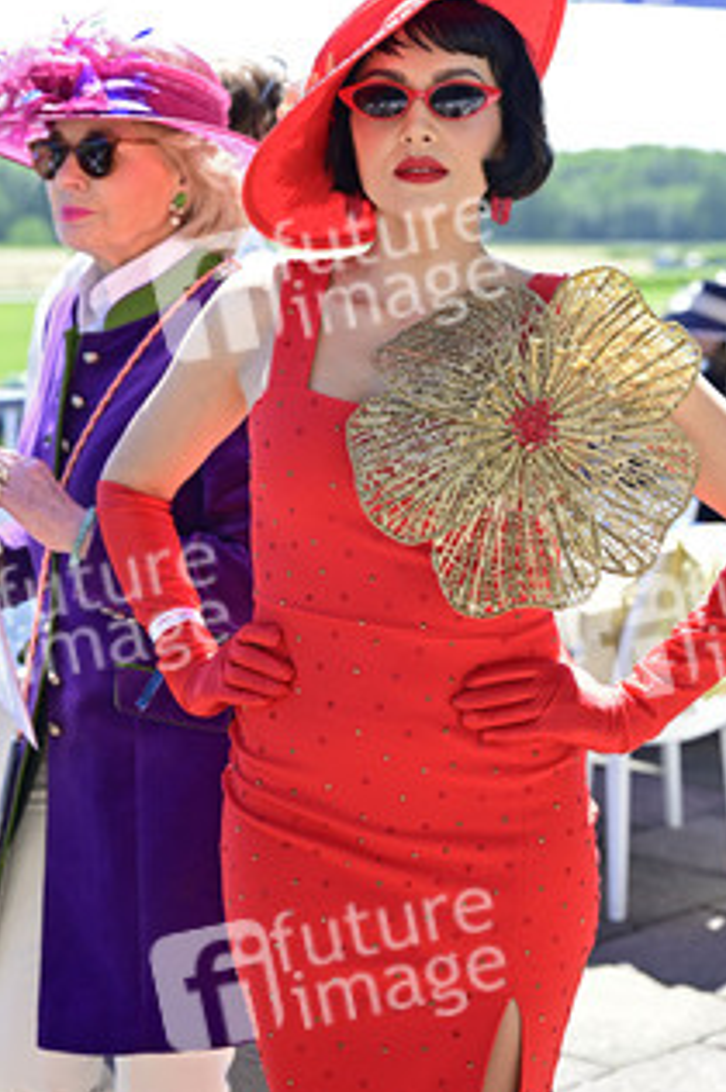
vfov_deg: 23.6
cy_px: 453
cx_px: 429
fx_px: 2607
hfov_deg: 15.8
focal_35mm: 86
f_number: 4.5
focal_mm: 68
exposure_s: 1/200
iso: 100
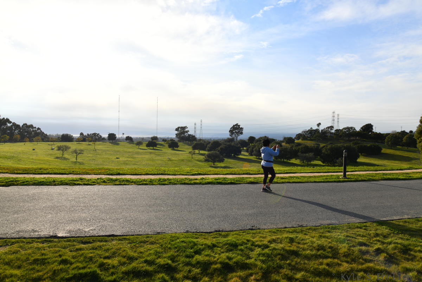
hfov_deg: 73.7
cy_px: 141
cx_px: 211
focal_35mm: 24
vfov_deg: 53.1
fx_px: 281
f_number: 8
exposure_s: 1/250
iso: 64
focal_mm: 24
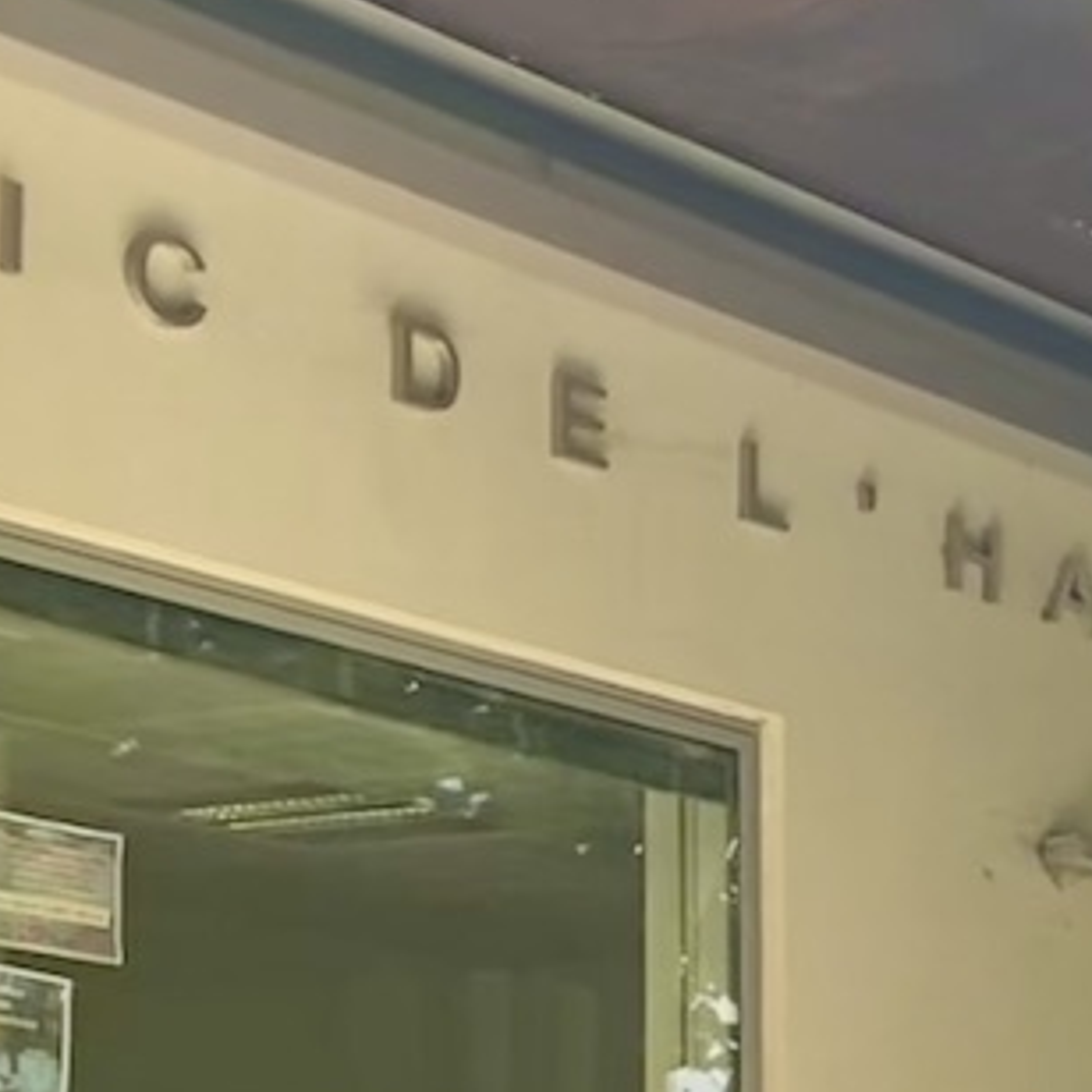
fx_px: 3997
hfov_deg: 12.5
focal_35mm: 112
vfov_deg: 14.7
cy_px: 1544
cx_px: 2549
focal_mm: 4.25
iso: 32
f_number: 1.8
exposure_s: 1/262
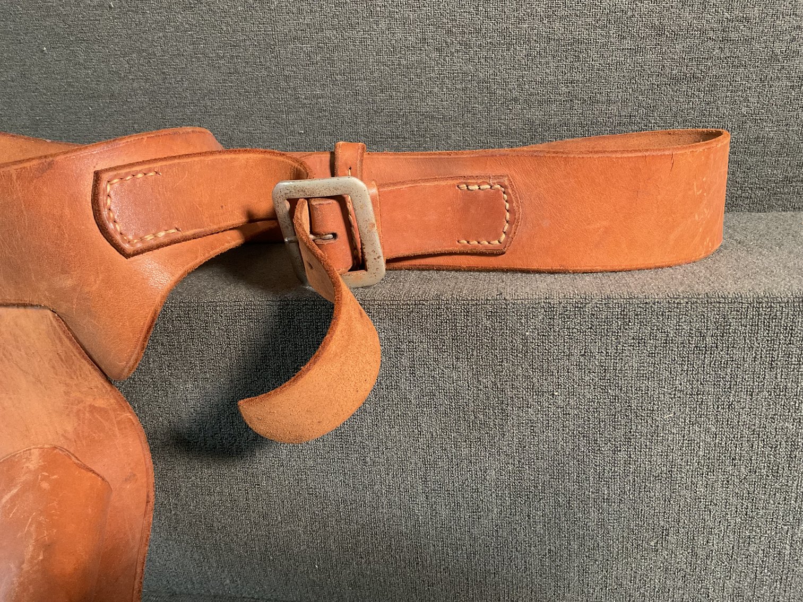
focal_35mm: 29
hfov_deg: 61.7
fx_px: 673
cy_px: 301
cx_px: 402
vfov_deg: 48.2
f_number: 1.8
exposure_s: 1/60
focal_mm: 3
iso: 250
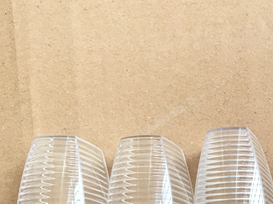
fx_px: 623
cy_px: 203
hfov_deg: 23.5
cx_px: 285
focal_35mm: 79
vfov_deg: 18.2
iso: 40
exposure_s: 1/17
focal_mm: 4.15
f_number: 2.2
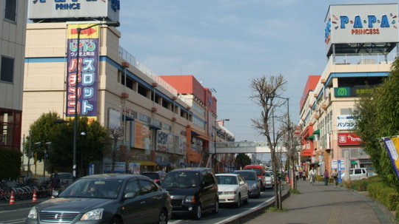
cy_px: 67
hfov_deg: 37.0
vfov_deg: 21.3
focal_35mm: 56
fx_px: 592
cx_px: 247
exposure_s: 1/500
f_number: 8
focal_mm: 24
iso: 200
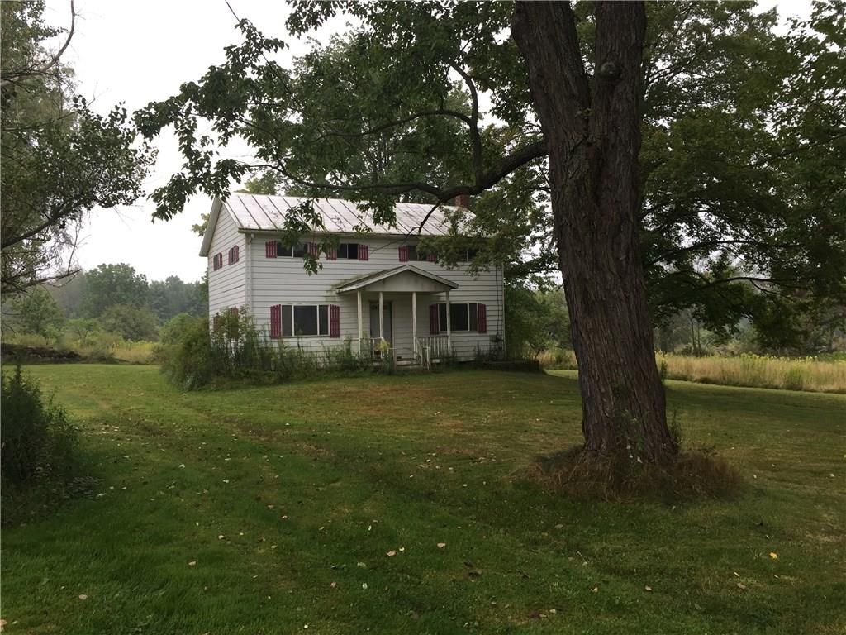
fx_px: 709
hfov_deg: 61.7
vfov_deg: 48.2
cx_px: 423
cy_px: 318
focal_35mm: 29
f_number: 2.2
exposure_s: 1/120
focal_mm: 4.15
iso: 32
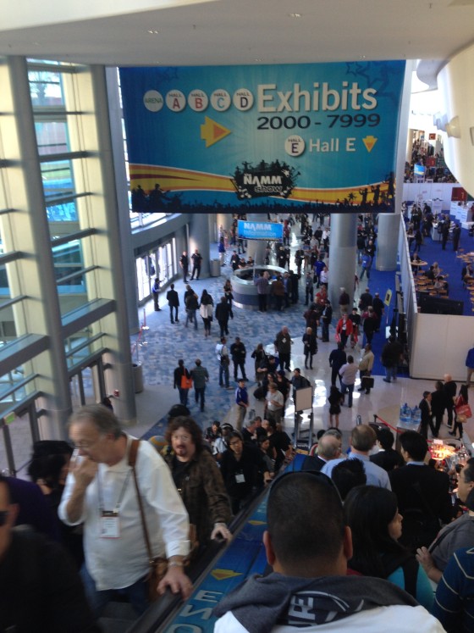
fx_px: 603
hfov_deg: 42.9
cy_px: 316
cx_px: 237
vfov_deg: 55.4
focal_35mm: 33
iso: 64
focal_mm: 4.12
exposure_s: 1/20
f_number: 2.4
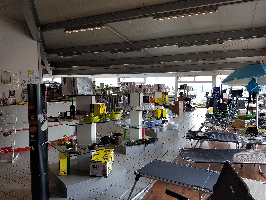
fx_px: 200
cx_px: 133
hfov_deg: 67.3
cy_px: 100
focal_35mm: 26
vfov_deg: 53.1
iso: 50
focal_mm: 4.2
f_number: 1.7
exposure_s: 1/151
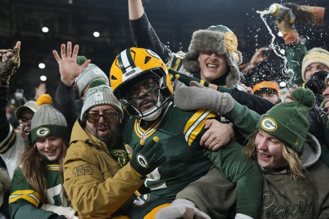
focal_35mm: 53
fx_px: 484
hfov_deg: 37.5
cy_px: 107
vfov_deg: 25.5
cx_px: 157
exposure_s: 1/2500
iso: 3200
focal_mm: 50
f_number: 2.8
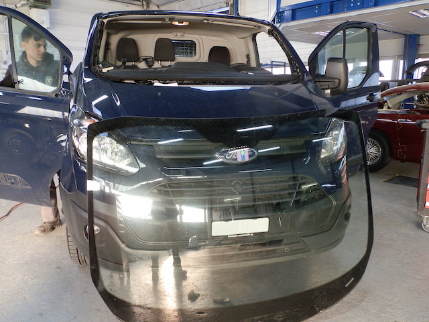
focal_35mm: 28
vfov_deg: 49.7
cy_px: 161
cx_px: 214
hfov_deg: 63.4
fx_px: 347
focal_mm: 5
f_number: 3.1
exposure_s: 1/30
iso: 200
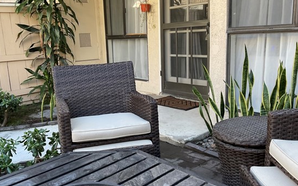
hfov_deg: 53.9
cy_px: 101
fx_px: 293
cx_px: 134
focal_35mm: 36
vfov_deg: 35.4
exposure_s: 1/120
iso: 25
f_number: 1.8
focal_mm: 3
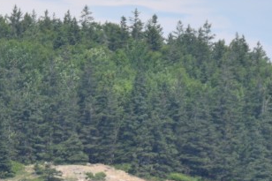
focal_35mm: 711
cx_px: 92
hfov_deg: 2.9
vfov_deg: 1.9
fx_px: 5367
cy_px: 207
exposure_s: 1/640
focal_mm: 135
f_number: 5
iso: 100
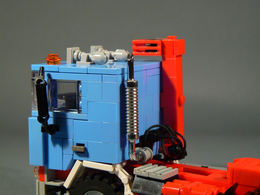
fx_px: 744
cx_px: 130
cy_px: 98
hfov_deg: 19.8
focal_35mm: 99
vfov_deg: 14.9
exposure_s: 1/10
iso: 80
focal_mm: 16.5
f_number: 3.2
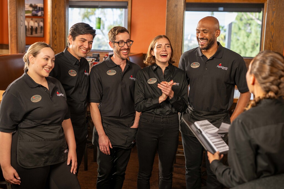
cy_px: 94
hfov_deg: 39.6
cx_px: 142
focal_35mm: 50
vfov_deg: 27.0
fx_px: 394
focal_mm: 50
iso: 100
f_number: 2.8
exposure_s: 1/160
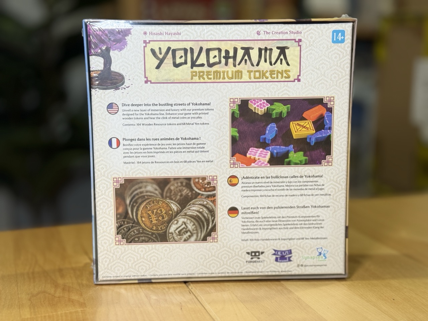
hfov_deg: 39.7
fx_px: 593
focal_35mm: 48
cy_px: 160
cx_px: 214
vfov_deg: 30.3
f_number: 1.78
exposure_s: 1/50
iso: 50
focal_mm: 6.76
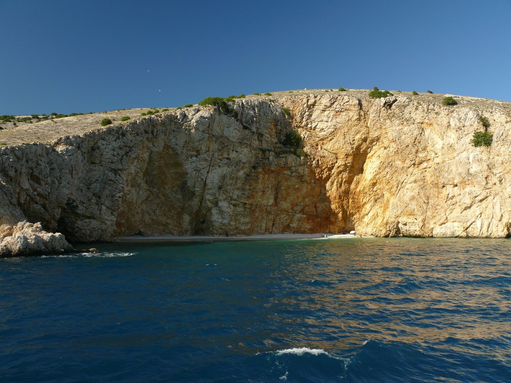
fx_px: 517
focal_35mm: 35
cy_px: 192
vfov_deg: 40.7
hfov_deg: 52.6
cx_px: 256
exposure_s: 1/200
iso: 100
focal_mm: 7.4
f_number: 4.5
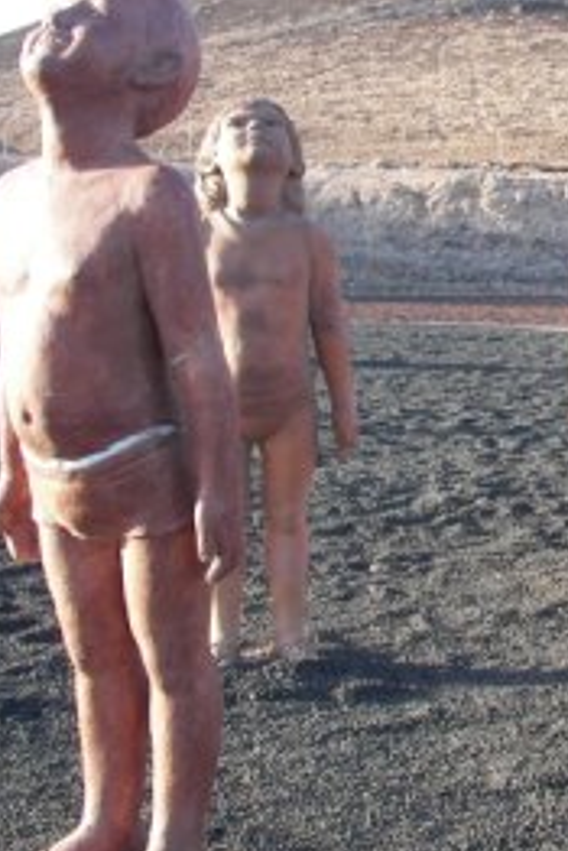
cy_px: 331
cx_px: 587
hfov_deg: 20.5
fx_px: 1513
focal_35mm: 64
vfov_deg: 31.3
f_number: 2.8
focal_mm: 6
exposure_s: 1/160
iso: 50
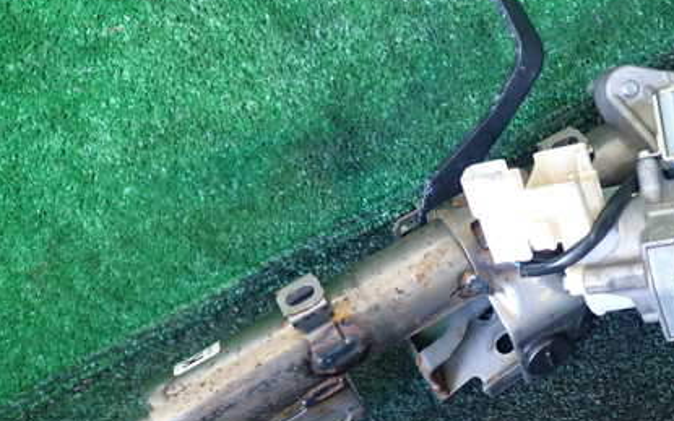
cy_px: 185
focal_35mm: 46
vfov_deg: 27.9
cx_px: 456
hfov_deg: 42.8
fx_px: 845
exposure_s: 1/30
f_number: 2.3
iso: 250
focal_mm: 5.4
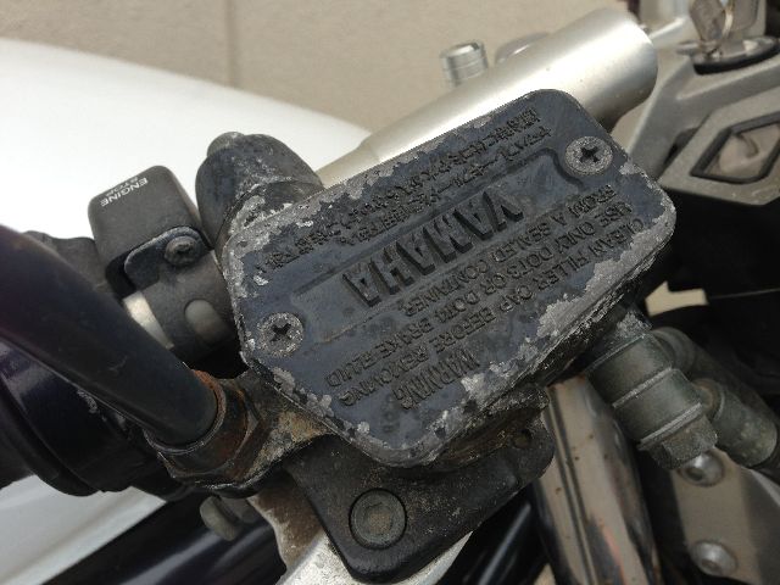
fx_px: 744
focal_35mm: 33
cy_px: 292
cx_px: 390
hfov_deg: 55.4
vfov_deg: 42.9
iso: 50
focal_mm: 4.13
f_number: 2.4
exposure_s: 1/448
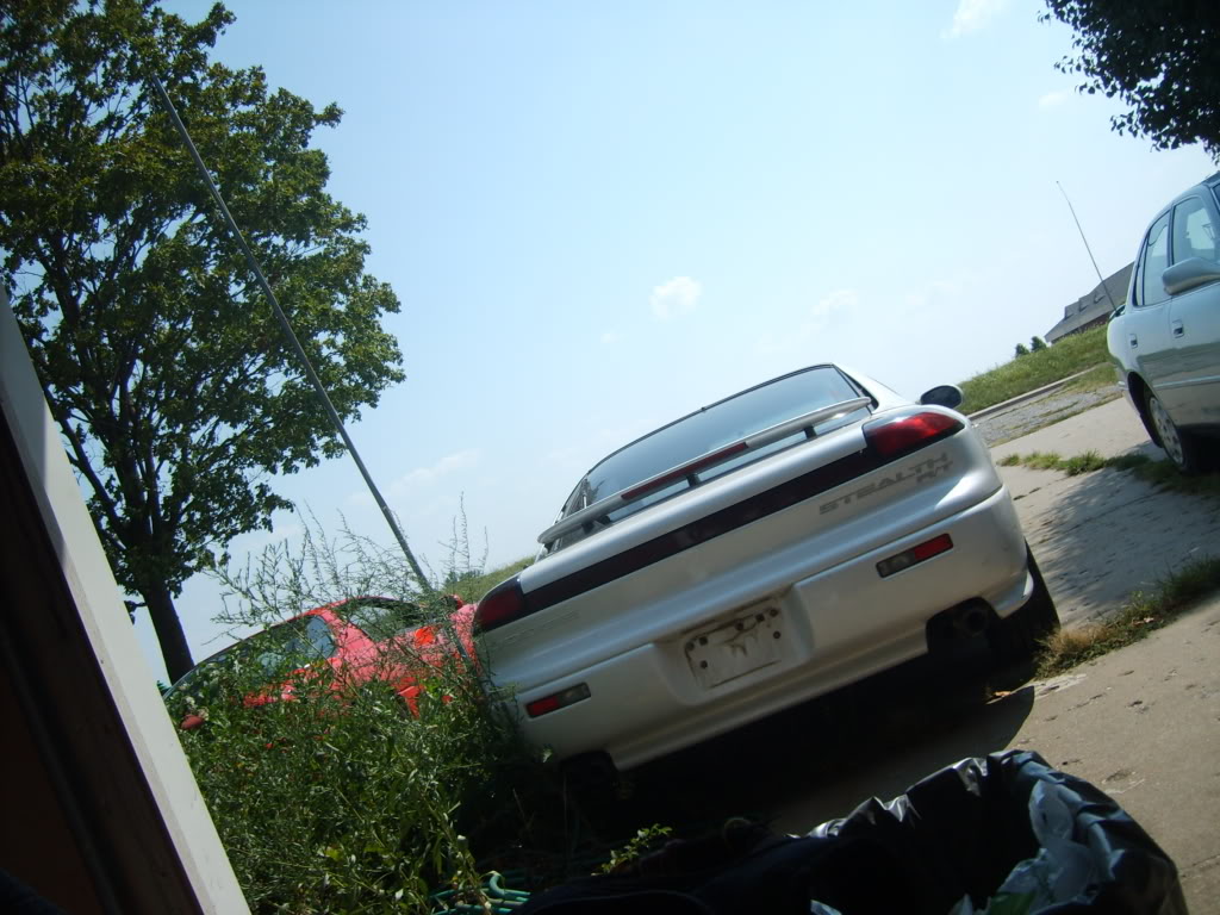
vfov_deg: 40.7
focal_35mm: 35
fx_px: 1234
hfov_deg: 52.6
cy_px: 458
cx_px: 610
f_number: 7.1
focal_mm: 5.8
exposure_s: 1/250
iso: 50
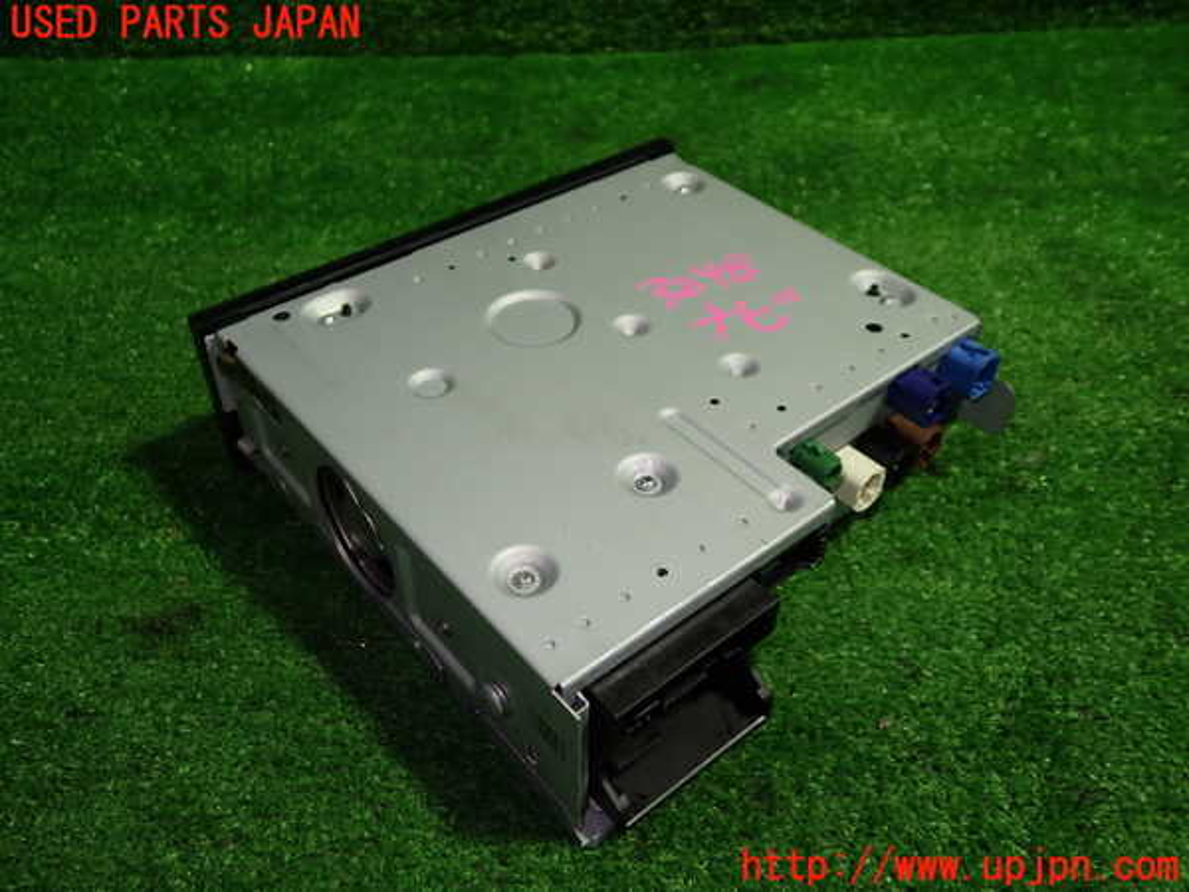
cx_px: 594
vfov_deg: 46.8
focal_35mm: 30
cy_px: 446
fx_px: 1030
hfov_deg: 60.0
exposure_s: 1/60
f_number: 2.3
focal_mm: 5.4
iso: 200
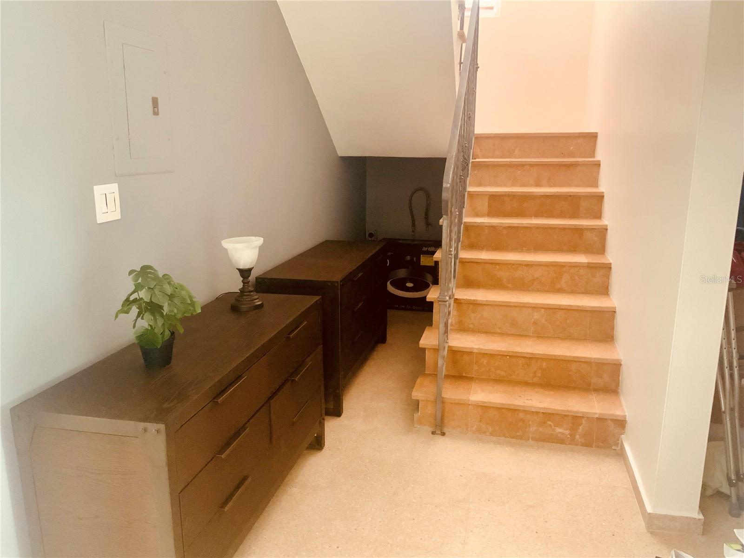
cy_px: 279
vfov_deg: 48.2
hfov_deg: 61.7
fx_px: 623
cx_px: 372
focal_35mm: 29
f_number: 1.8
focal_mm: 3
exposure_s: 1/60
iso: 250
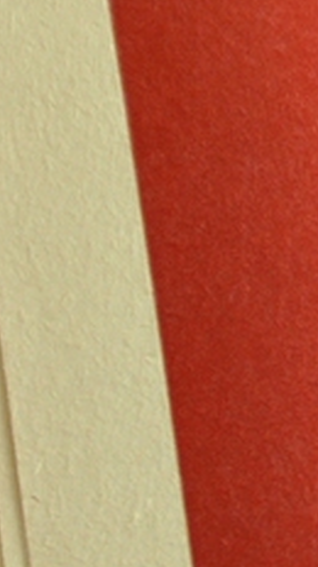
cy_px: -296
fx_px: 13695
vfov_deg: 2.4
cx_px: 1179
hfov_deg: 1.3
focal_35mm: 911
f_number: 5.6
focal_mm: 105
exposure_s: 1/13
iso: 400
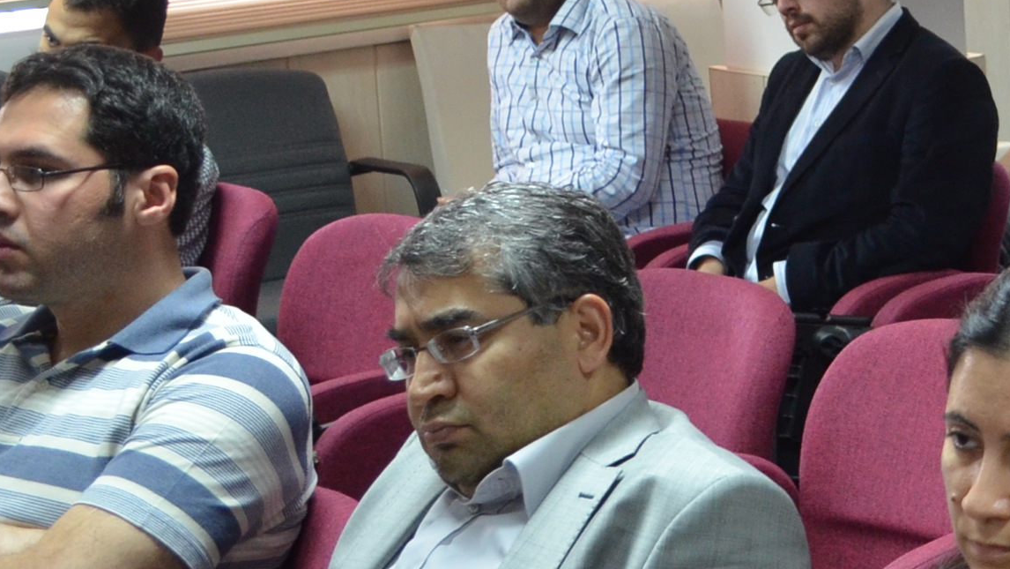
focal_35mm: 91
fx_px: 2437
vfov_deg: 13.2
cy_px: 68
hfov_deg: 20.3
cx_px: 1485
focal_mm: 18
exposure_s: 1/40
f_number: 3.5
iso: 800
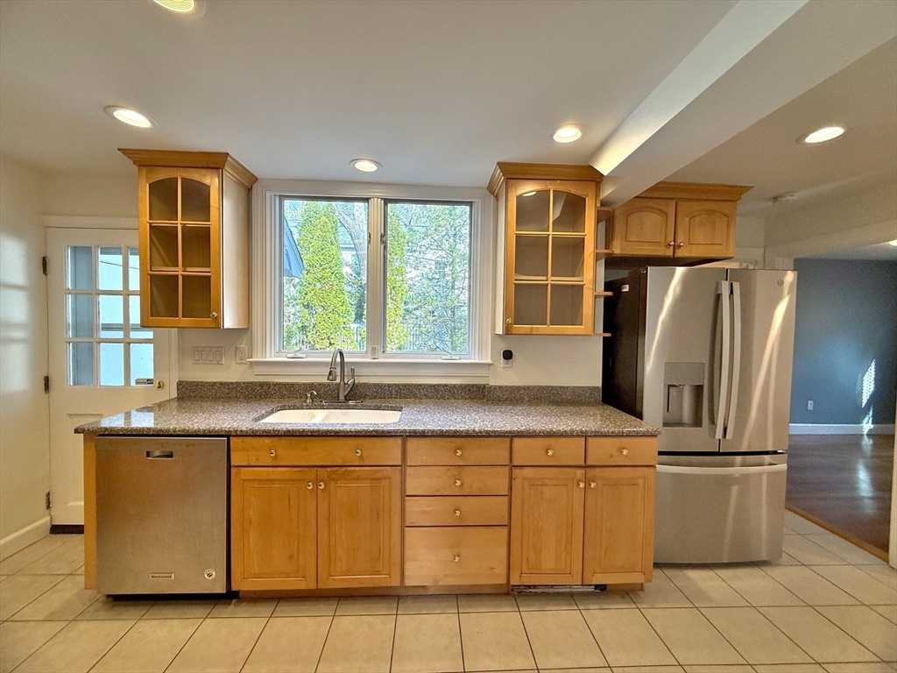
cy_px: 336
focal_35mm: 14
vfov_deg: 85.7
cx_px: 448
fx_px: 363
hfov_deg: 102.1
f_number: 2.2
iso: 64
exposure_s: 1/123
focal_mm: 2.22
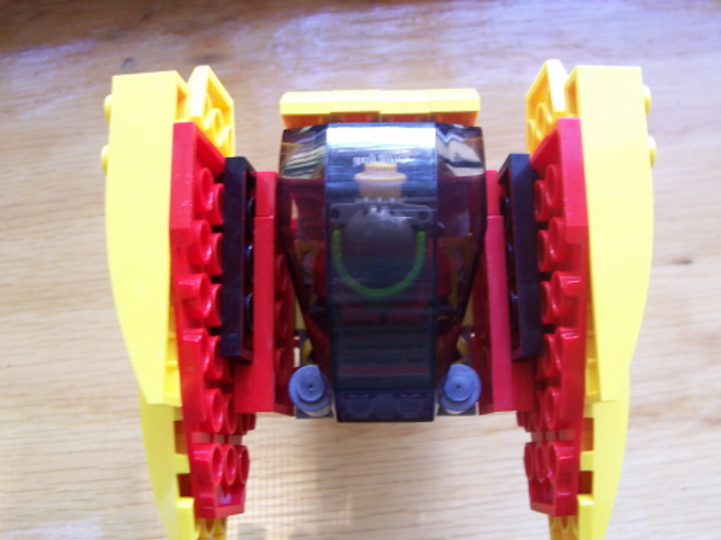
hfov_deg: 42.9
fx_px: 916
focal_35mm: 44
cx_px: 406
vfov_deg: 32.8
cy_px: 242
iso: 90
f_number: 2.7
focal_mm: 5.6
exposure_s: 1/32
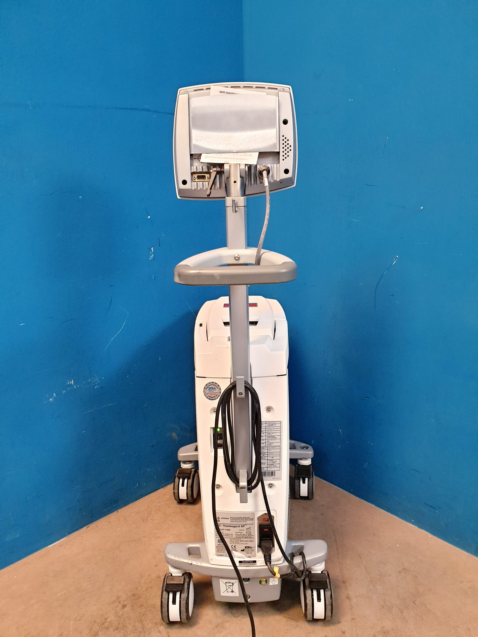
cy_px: 318
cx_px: 239
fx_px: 479
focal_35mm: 26
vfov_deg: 67.3
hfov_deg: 53.1
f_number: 2.4
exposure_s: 1/50
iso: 400
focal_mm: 4.3
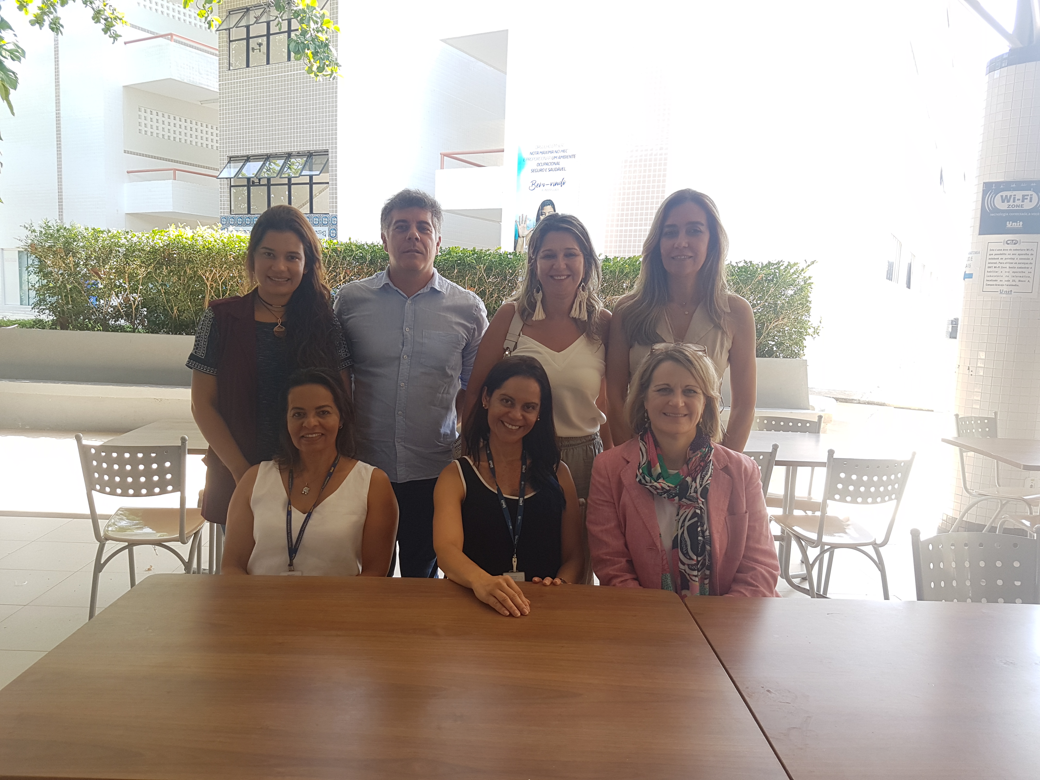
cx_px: 520
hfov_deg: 67.3
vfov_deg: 53.1
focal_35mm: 26
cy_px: 390
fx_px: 781
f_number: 1.7
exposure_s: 1/120
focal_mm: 4.2
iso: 40
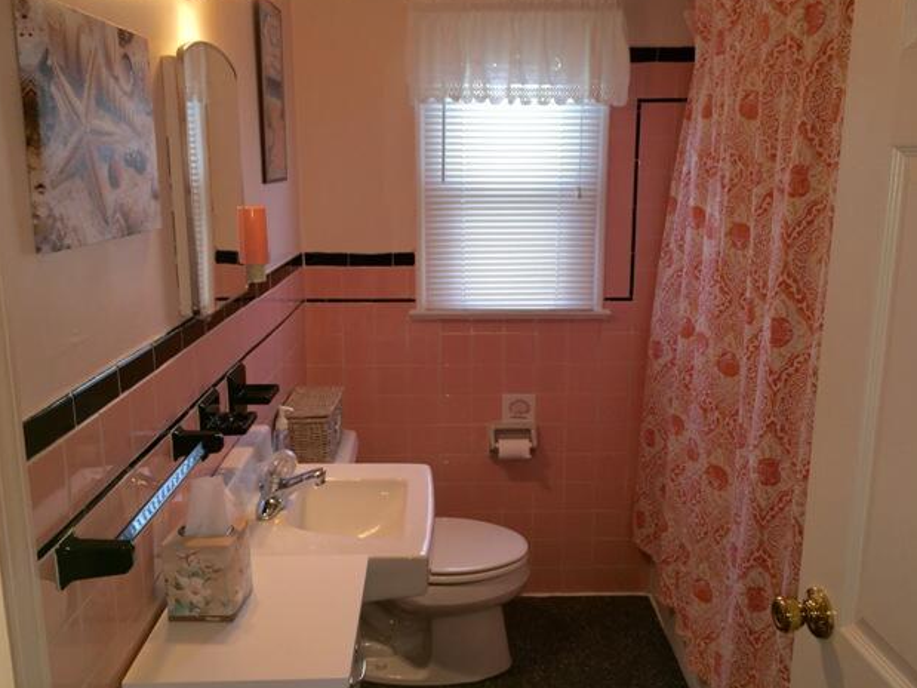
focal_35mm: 30
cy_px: 335
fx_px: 795
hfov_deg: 60.0
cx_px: 461
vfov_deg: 46.8
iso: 32
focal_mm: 4.15
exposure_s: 1/35
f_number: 2.2
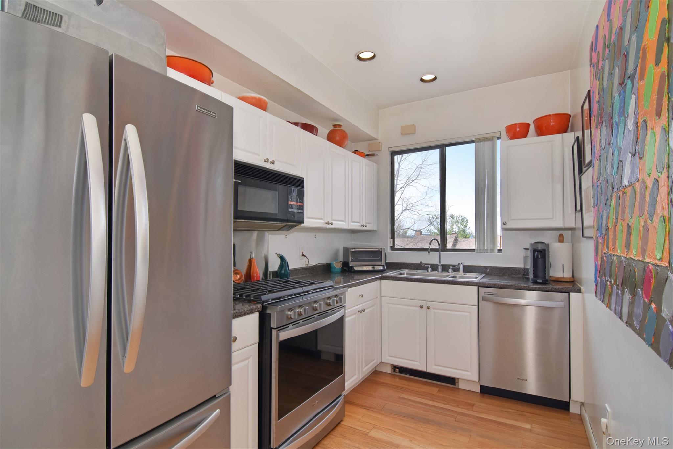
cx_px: 336
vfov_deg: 72.0
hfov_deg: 95.0
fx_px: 308
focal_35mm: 16
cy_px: 224
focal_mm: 11
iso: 640
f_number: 11
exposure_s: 1/200
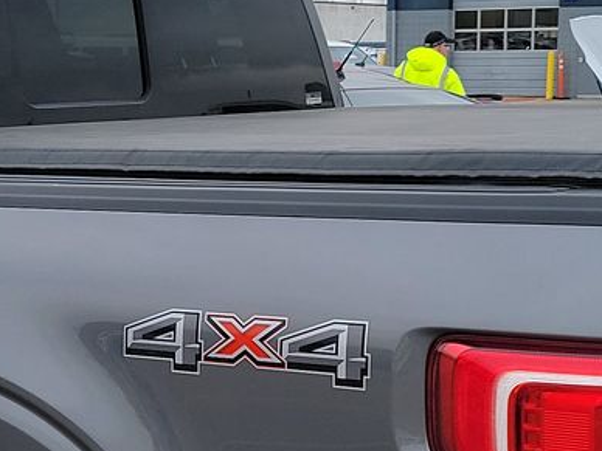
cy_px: 350
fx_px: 1722
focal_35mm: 99
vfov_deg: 14.9
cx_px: 234
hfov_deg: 19.8
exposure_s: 1/164
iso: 50
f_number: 1.8
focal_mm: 6.7
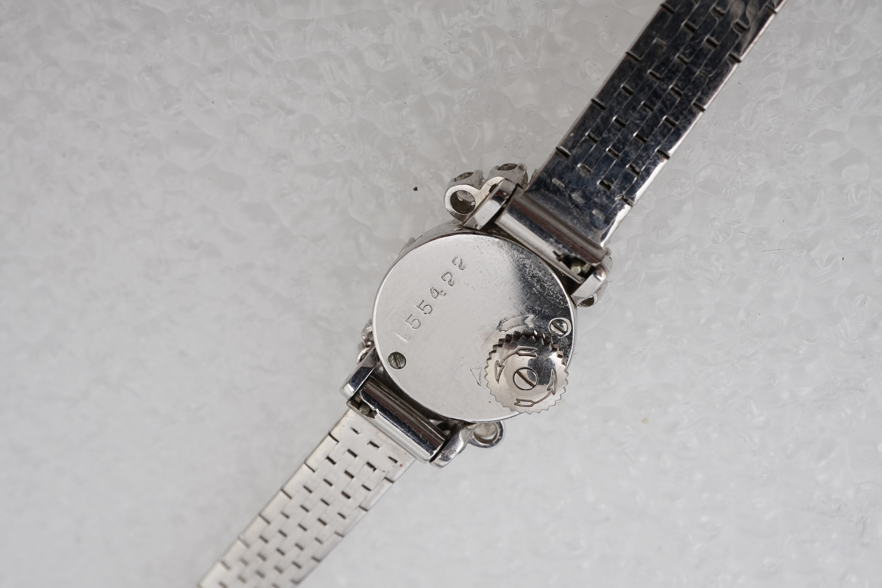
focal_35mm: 45
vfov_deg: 29.9
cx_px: 441
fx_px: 1102
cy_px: 294
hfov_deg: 43.6
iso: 500
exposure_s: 1/125
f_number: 22
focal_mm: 30
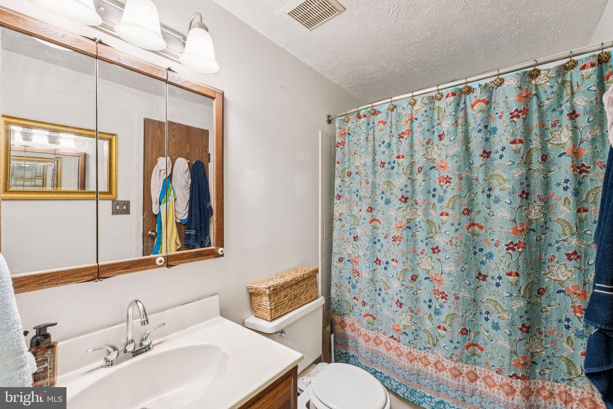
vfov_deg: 77.3
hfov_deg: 100.4
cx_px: 306
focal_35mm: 15
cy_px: 204
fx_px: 255
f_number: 9
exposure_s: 1/5
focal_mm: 10
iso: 250
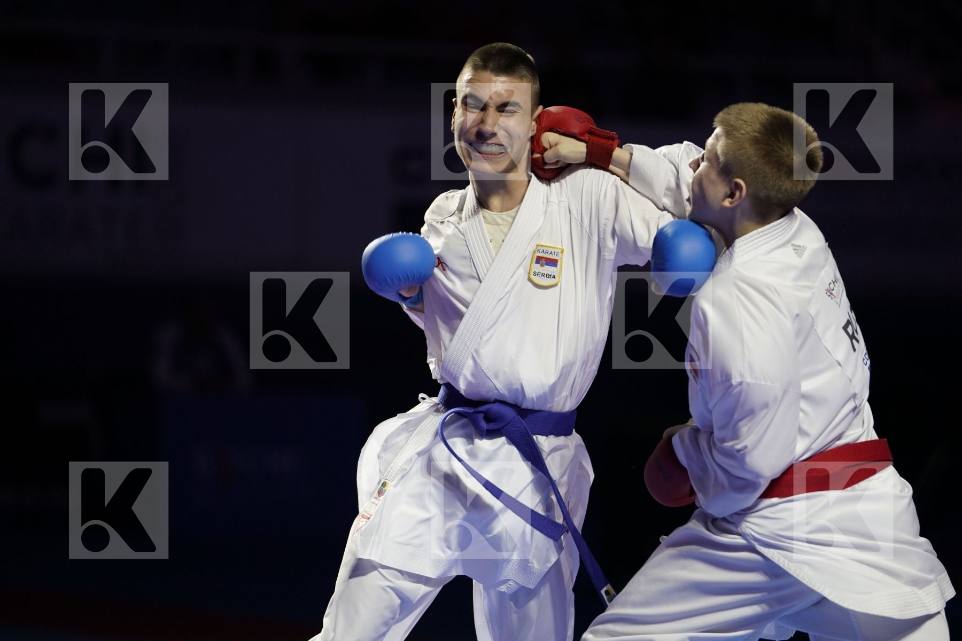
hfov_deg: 11.1
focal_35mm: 186
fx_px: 4970
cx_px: 481
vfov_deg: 7.4
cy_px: 320
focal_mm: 186
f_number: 2.8
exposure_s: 1/1000
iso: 1600
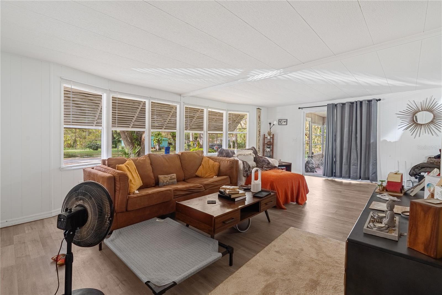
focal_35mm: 16
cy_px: 148
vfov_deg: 73.7
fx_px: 196
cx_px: 221
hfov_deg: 96.7
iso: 400
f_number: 8
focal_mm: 16
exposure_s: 1/250
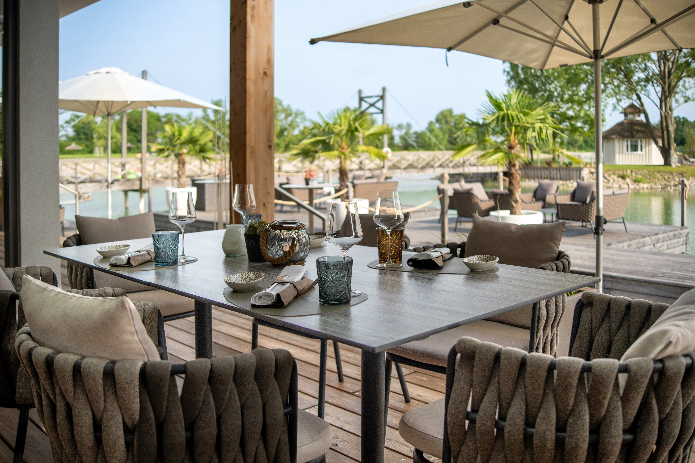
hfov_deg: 54.4
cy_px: 232
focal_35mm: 35
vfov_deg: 37.9
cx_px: 348
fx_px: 676
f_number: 4
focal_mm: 35
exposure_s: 1/1000
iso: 200
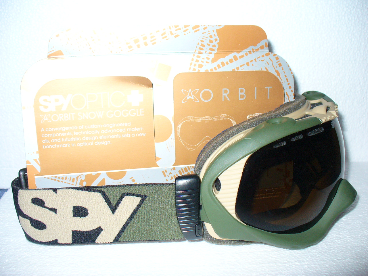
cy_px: 138
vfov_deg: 38.7
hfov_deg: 50.1
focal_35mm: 37
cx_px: 184
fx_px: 393
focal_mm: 6.1
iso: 100
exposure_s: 1/60
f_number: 2.8
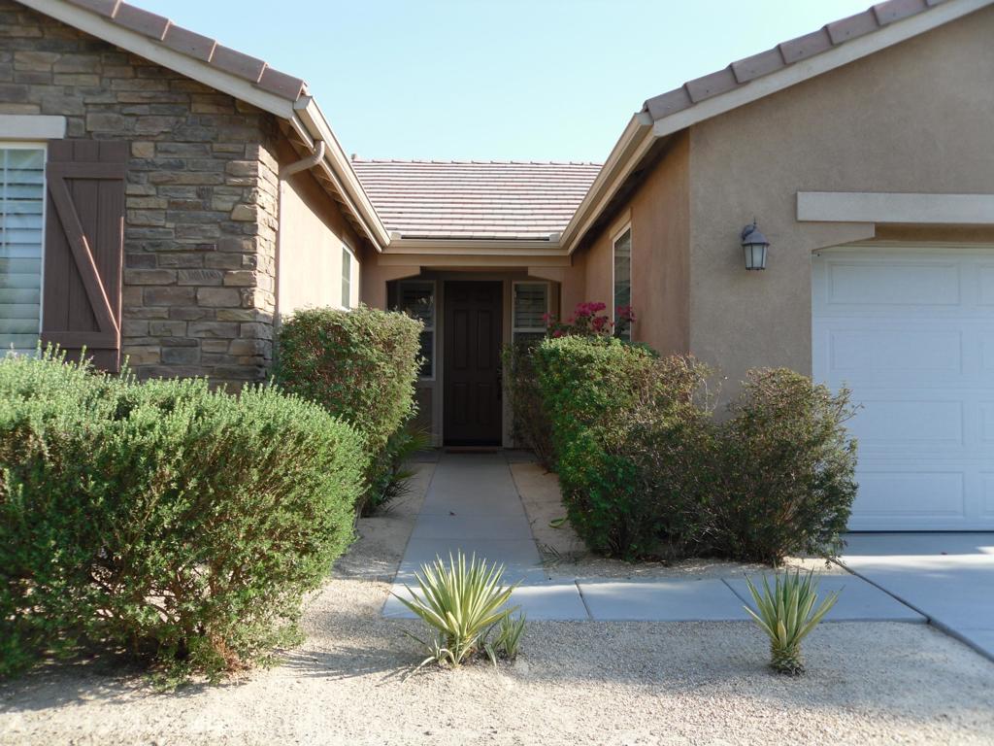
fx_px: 1005
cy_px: 373
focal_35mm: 35
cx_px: 497
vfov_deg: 40.7
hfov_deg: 52.6
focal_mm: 6.3
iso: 80
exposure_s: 1/317
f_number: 3.5
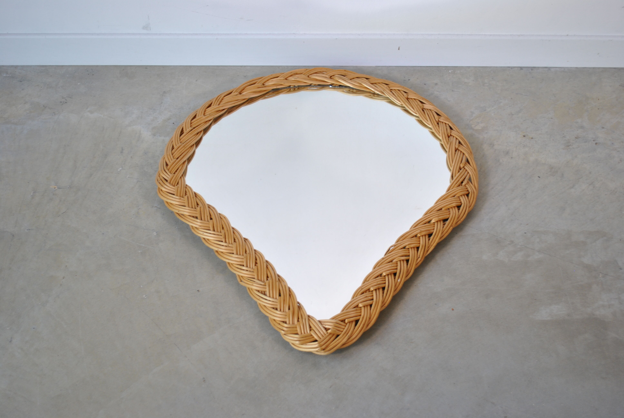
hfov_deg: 41.1
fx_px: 833
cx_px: 312
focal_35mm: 48
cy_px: 209
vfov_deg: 28.2
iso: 200
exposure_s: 1/40
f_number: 4.8
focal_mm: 32
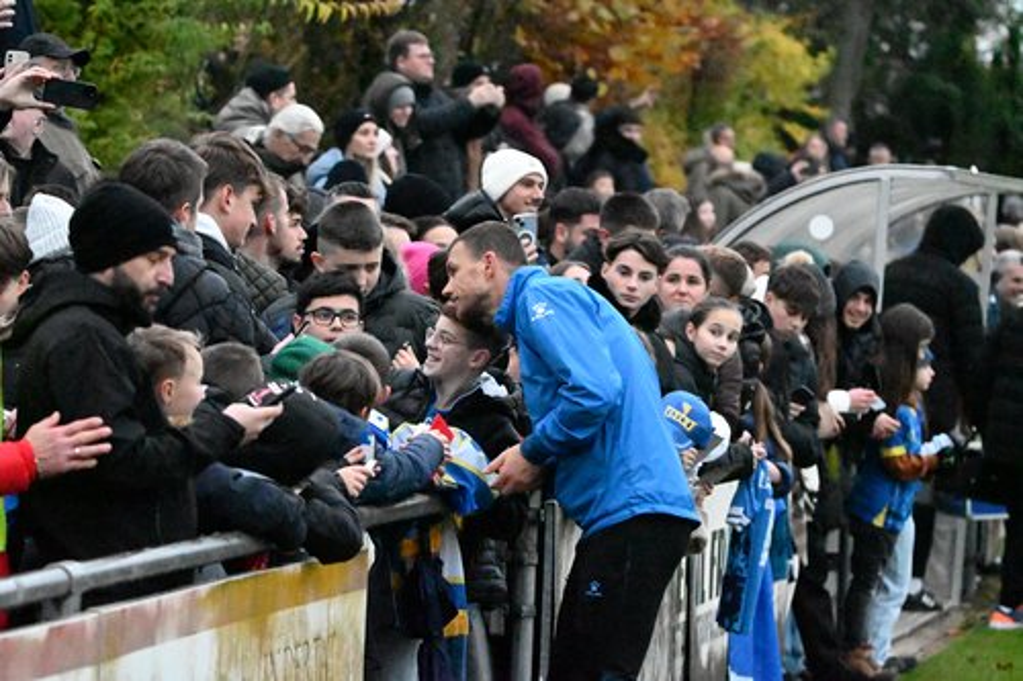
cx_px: 512
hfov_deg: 9.2
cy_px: 340
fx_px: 6391
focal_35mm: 225
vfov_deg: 6.1
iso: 51200
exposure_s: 1/2500
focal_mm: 150
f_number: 5
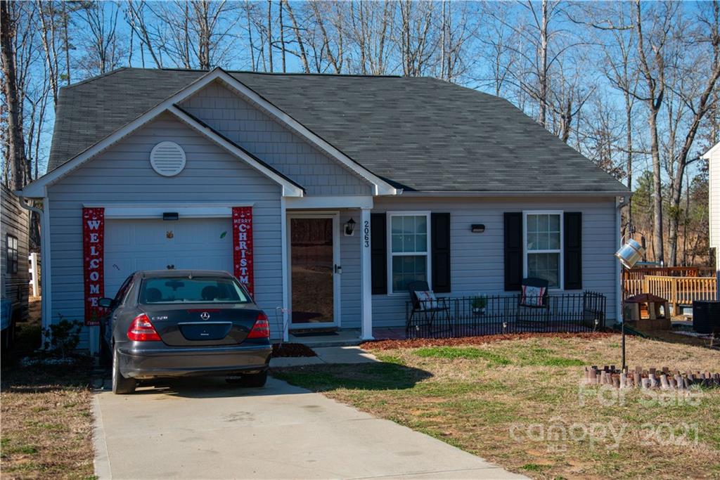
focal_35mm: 48
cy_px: 240
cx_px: 360
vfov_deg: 28.1
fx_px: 960
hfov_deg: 41.1
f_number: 5.6
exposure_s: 1/2500
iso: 640
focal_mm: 48
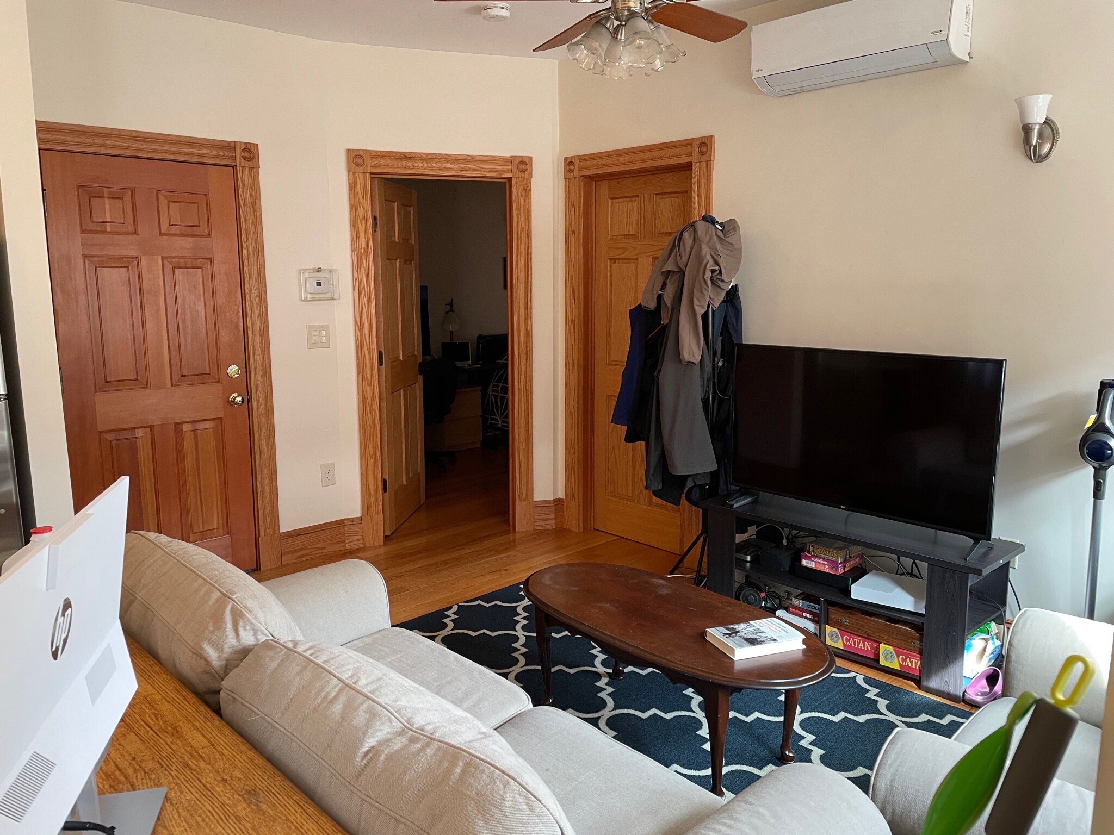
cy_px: 418
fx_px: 837
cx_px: 557
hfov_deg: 67.3
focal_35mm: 26
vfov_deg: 53.1
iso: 200
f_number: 1.6
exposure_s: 1/60
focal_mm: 4.2
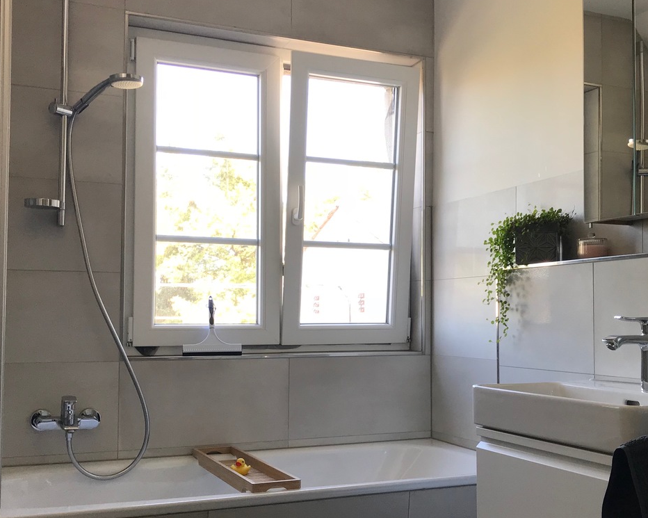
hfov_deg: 41.8
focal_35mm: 44
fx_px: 844
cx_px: 389
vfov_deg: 34.1
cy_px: 292
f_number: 1.8
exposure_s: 1/50
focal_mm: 3.99
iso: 32
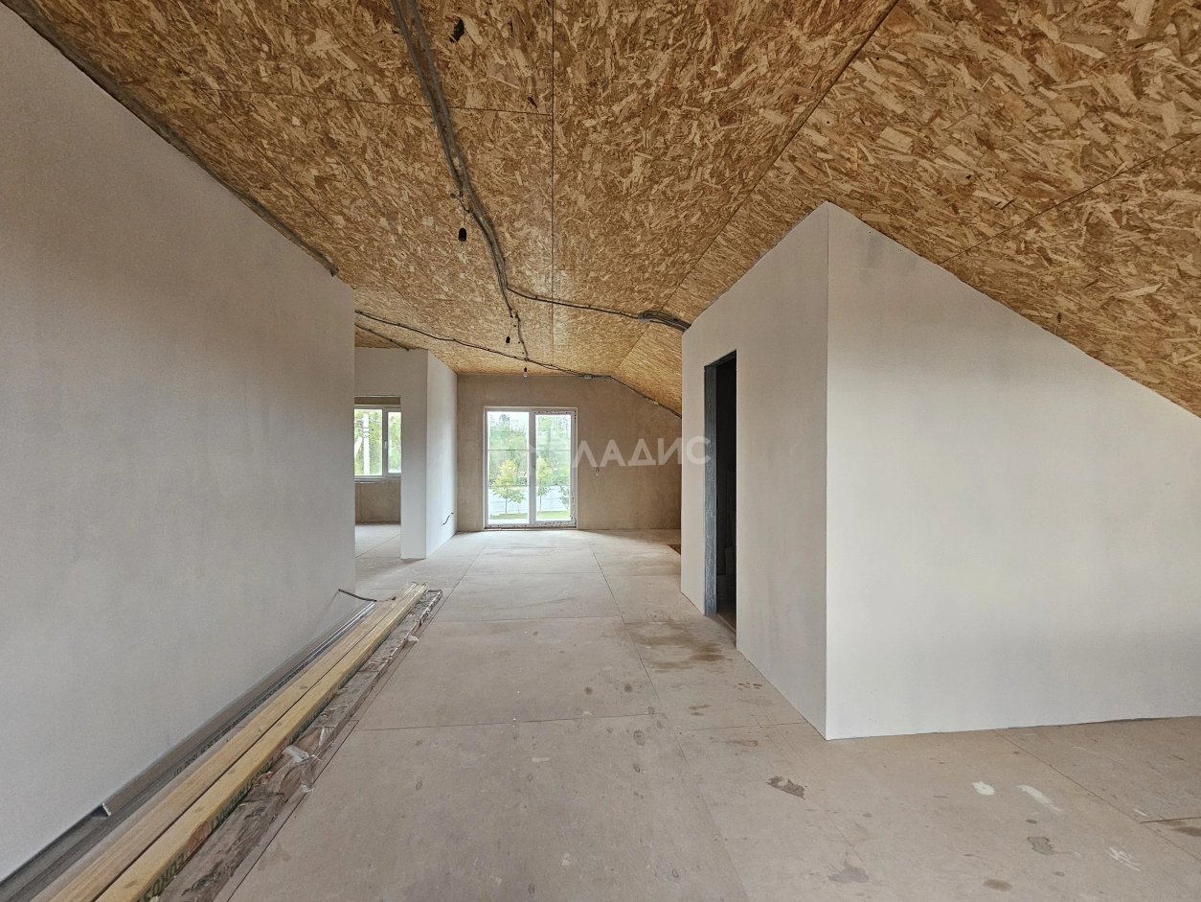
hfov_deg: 106.2
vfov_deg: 89.9
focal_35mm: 13
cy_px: 451
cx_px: 600
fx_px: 451
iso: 320
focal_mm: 2.2
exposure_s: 1/77.4
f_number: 2.2
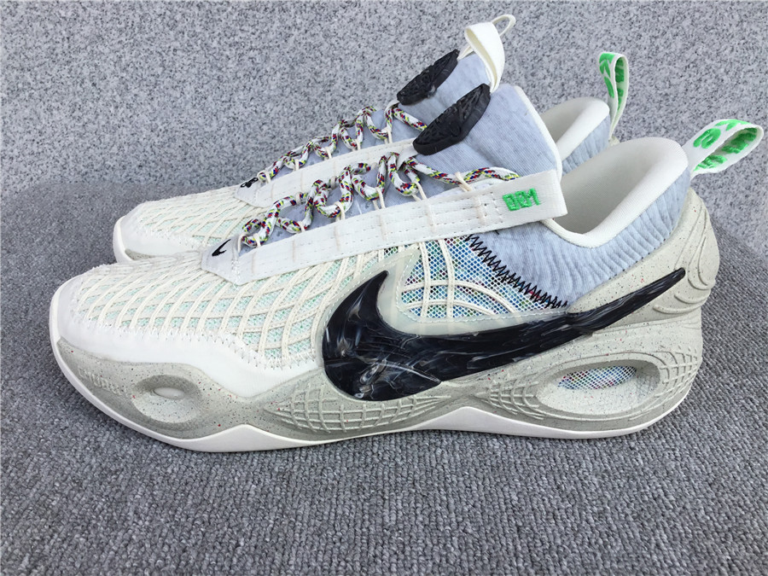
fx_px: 688
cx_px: 384
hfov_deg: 58.4
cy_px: 288
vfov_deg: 45.4
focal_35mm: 31
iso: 25
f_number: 2.4
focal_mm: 3.3
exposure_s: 1/590
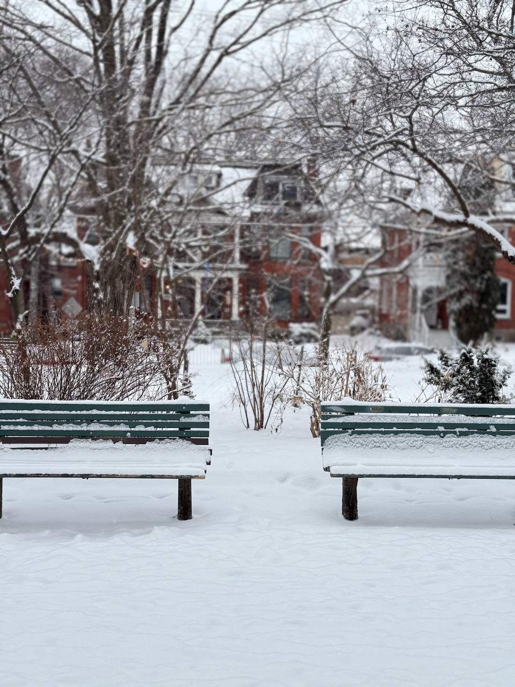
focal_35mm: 48
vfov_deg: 39.7
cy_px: 344
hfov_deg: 30.3
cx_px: 258
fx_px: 952
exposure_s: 1/128
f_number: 1.78
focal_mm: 6.76
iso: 64
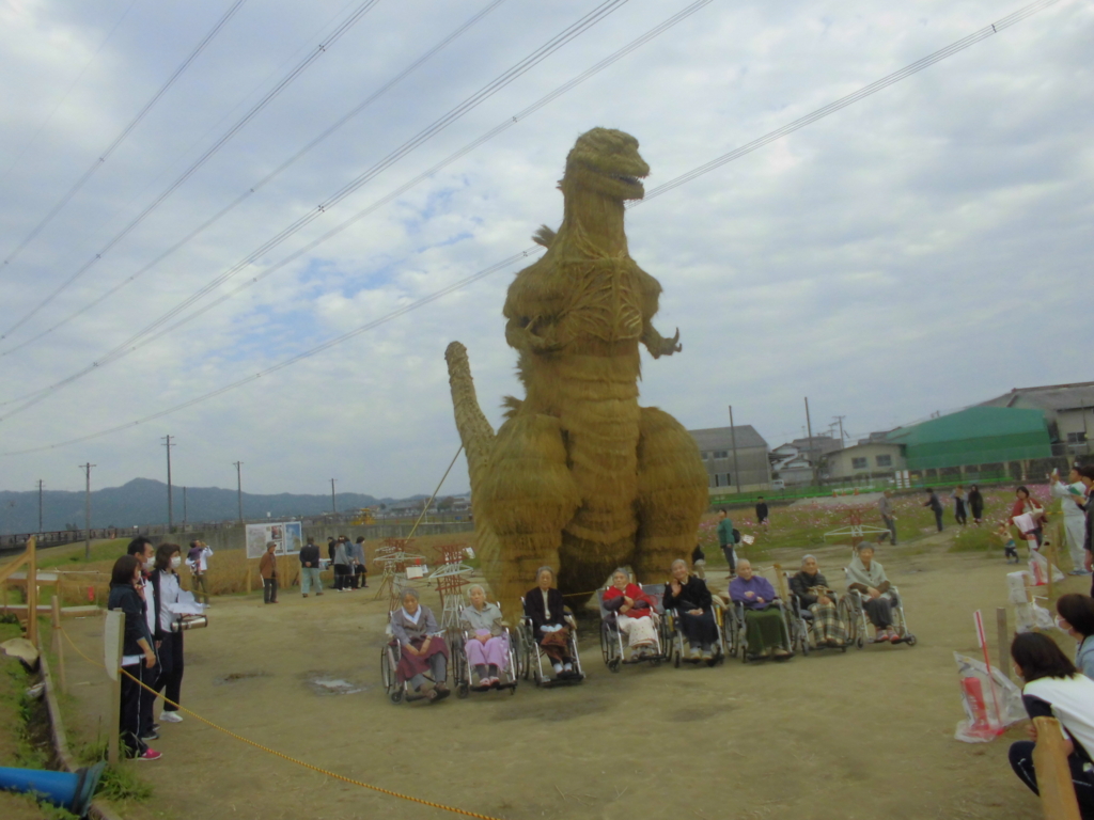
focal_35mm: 26
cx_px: 547
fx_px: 822
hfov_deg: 67.3
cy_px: 410
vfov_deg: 53.1
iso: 100
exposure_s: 1/640
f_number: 3.5
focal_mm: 4.6
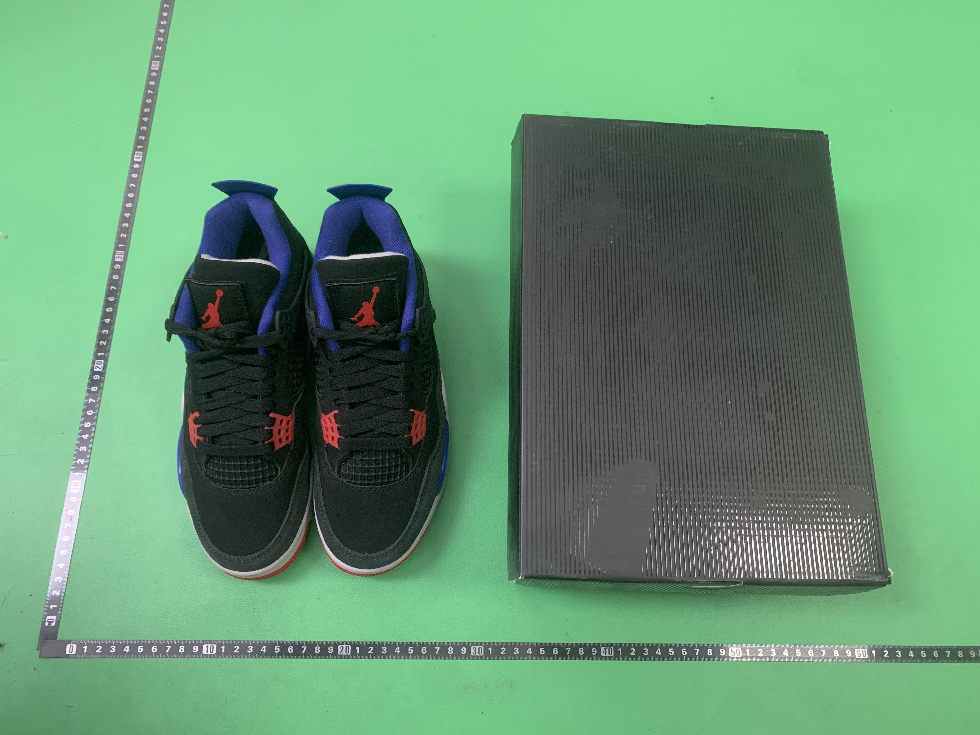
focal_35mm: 26
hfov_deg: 67.3
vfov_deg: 53.1
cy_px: 368
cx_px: 490
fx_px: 736
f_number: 1.8
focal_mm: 4.25
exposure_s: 1/60
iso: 320
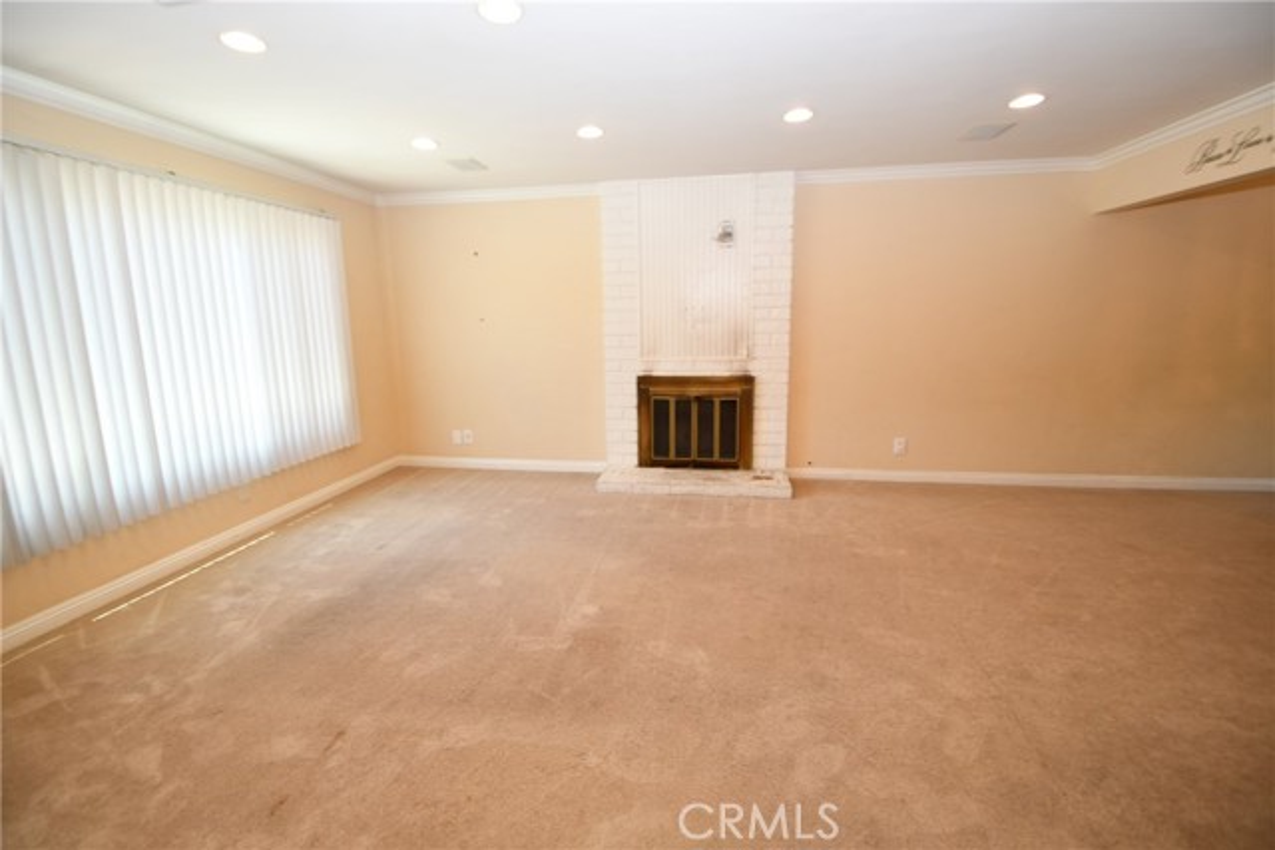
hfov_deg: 100.4
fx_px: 531
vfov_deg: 77.4
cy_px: 425
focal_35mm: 15
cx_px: 638
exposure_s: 1/60
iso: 220
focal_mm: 10
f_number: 4
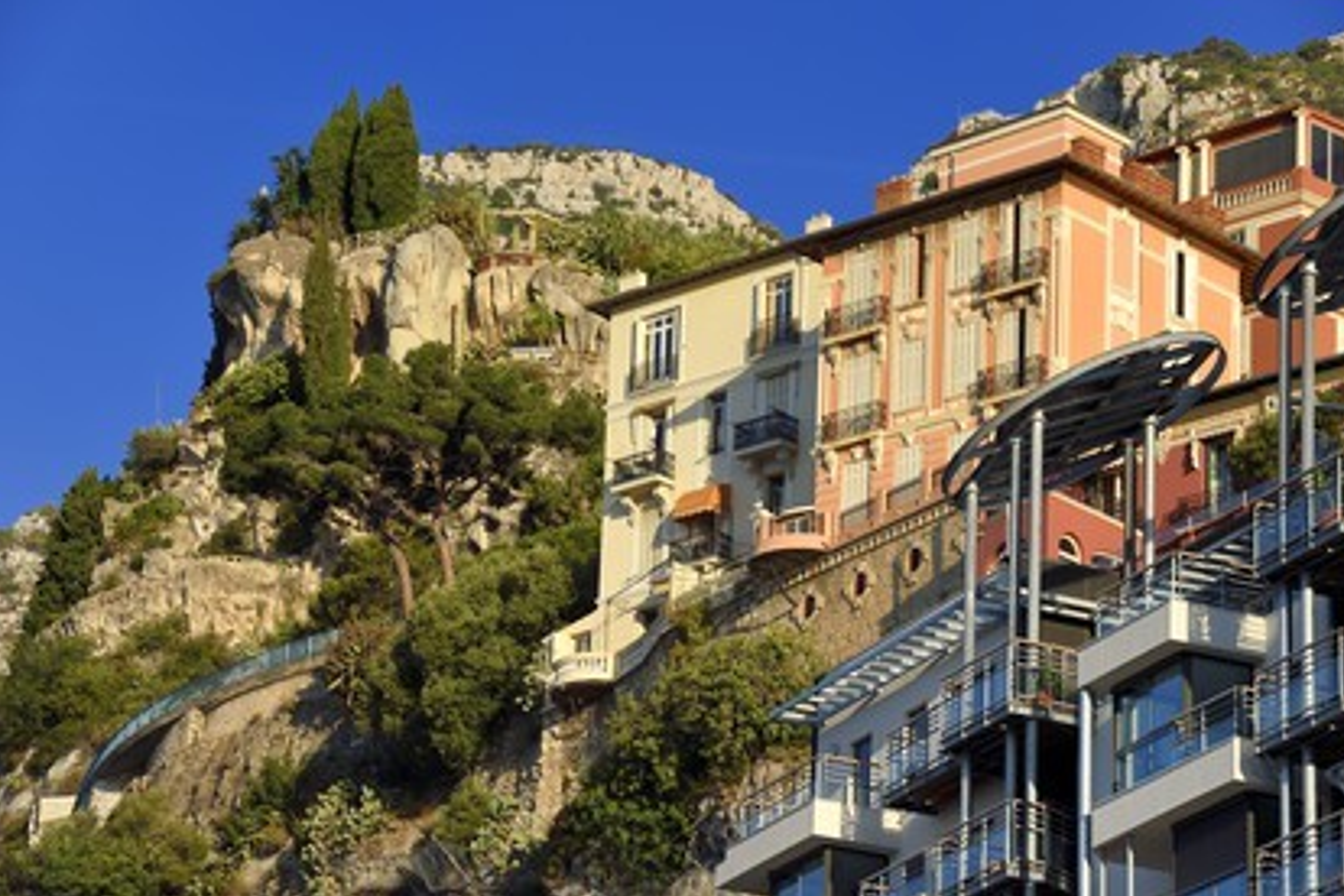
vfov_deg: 9.3
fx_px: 5488
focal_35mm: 147
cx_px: 675
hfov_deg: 14.0
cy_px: 448
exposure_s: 1/250
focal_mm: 145
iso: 200
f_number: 11
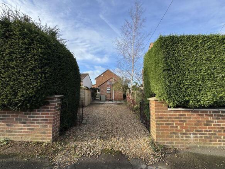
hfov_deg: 102.1
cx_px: 112
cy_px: 84
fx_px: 91
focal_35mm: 14
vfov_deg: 85.7
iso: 50
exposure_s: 1/707
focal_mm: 2.22
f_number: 2.2
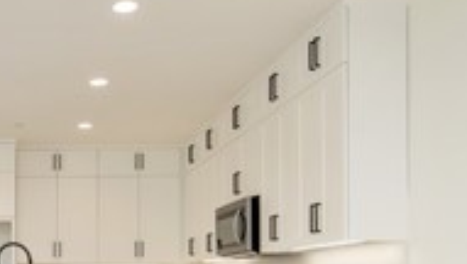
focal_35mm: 49
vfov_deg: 23.1
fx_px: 608
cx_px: 15
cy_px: 288
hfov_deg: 38.1
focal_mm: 14
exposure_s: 1/125
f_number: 5.6
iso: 200
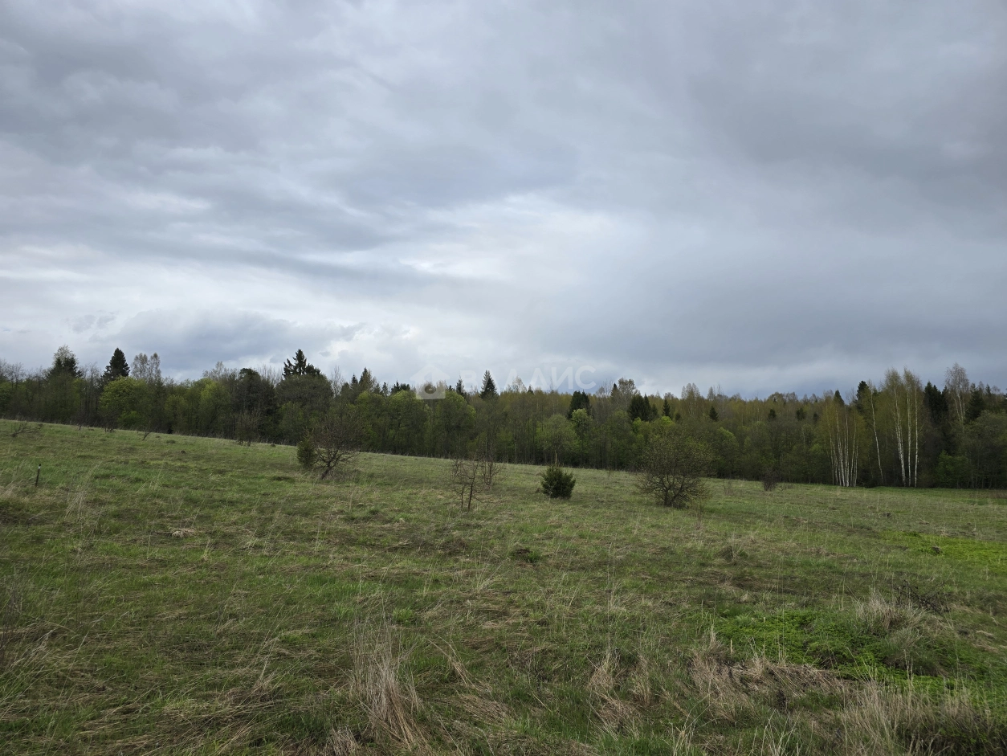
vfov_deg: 58.9
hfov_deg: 73.9
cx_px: 504
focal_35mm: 23
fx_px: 669
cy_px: 378
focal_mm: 6.3
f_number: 1.7
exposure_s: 1/773
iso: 12
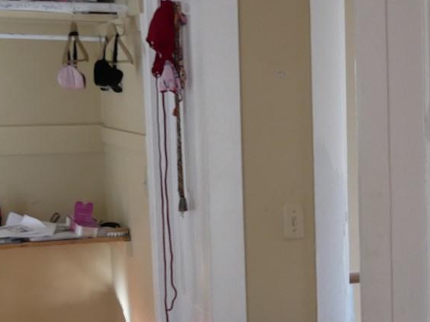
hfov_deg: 21.6
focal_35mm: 87
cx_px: 444
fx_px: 1080
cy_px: 276
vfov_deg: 16.8
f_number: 3.5
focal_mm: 12
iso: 800
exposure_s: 1/60
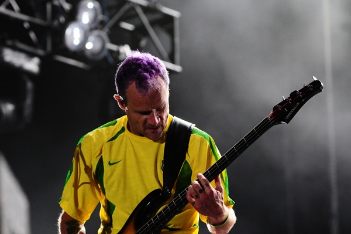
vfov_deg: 5.9
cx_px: 176
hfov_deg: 8.9
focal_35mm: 232
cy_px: 117
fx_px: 2265
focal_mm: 155
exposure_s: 1/160
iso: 1600
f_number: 5
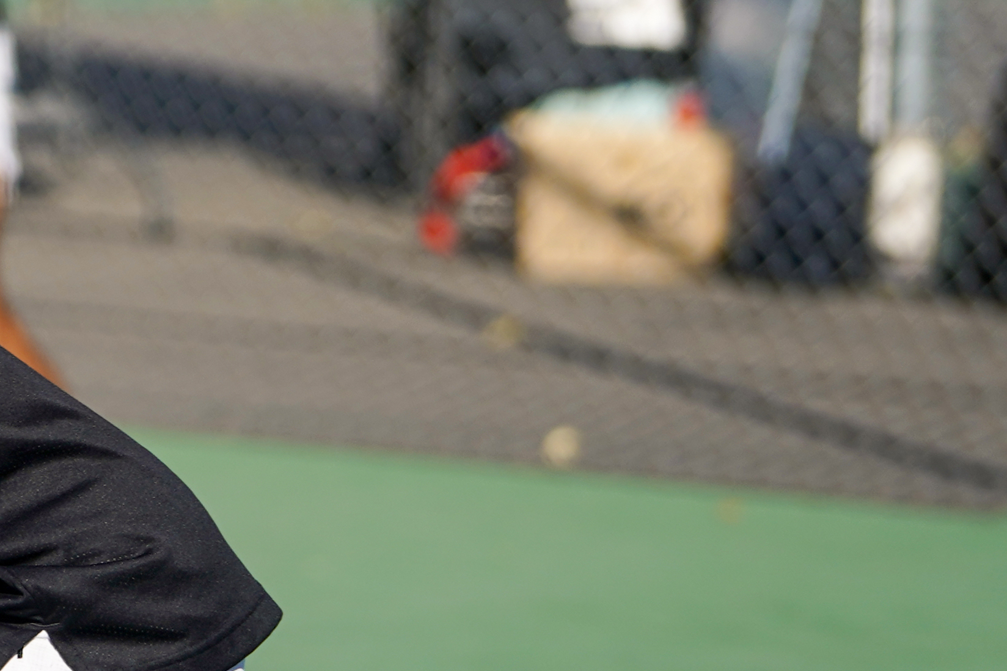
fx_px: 15581
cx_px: -678
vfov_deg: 2.5
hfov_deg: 3.7
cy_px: 309
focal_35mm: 557
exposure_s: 1/2000
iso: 160
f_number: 4
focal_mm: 153
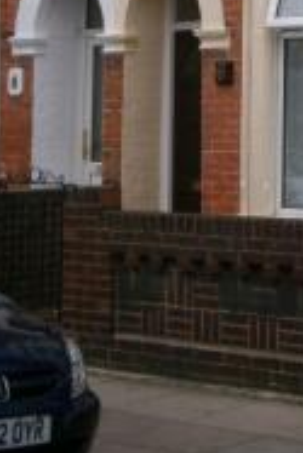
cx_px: 305
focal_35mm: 114
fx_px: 1436
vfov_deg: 17.3
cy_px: -52
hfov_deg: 11.9
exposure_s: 1/400
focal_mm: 8.3
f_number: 3.4
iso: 80
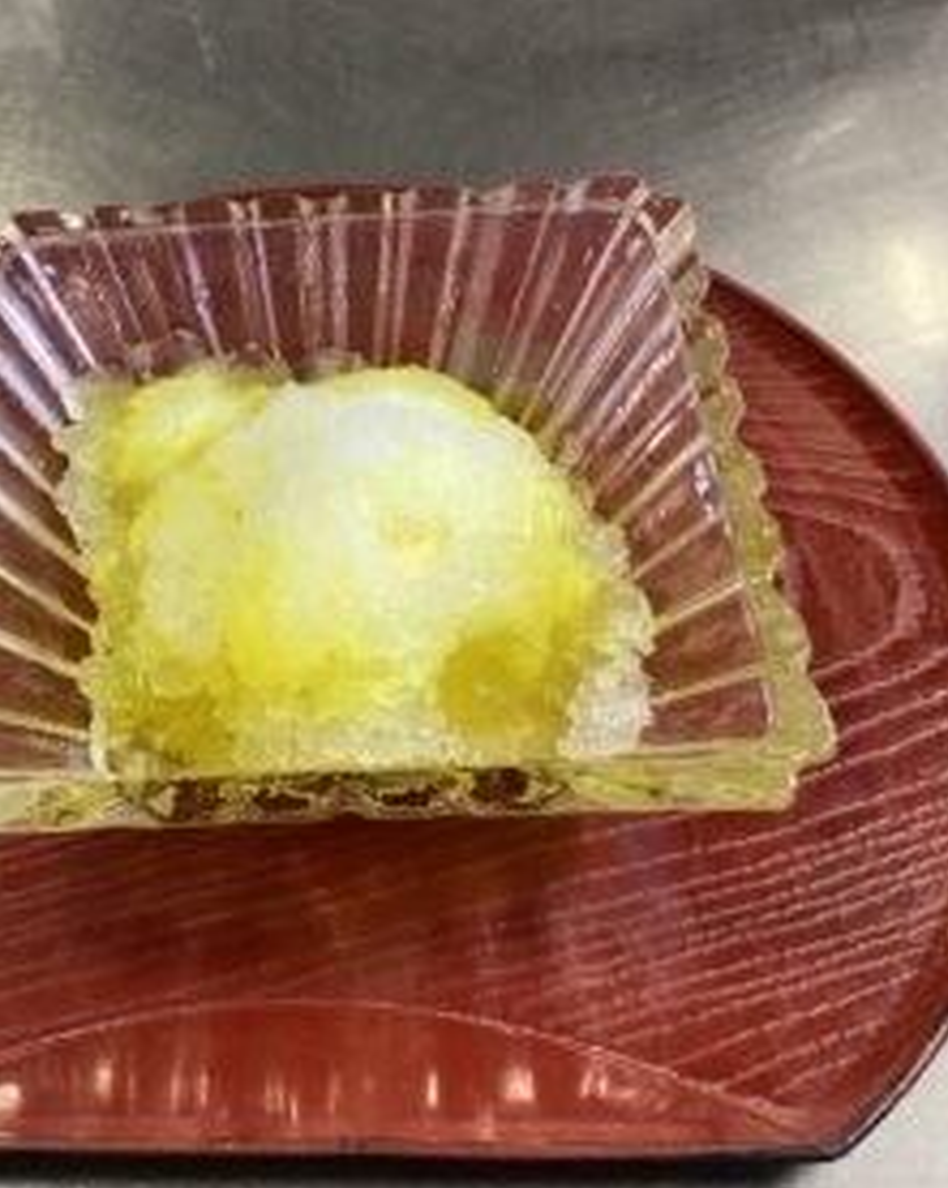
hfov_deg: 35.7
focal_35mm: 41
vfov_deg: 44.8
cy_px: 598
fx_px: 1440
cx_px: 247
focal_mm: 3.3
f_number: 2.4
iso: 320
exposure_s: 1/60
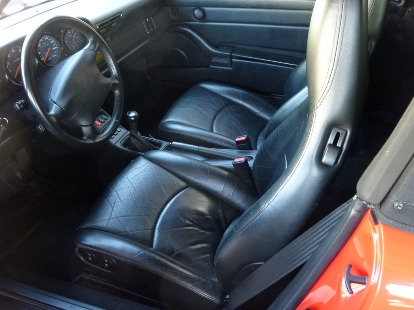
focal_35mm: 31
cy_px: 155
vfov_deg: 45.4
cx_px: 207
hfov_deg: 58.4
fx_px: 371
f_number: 3.6
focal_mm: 5.5
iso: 400
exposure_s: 1/15
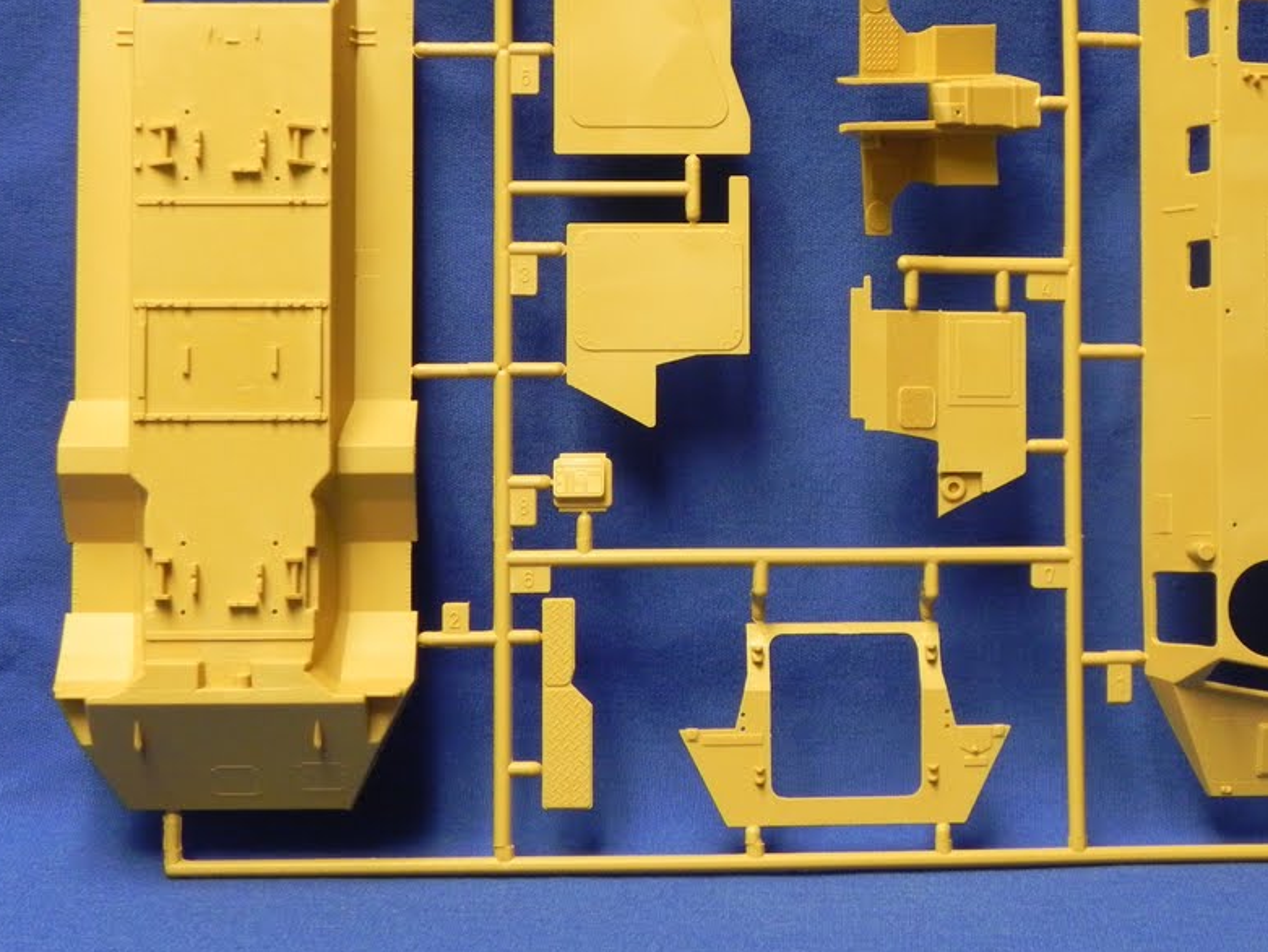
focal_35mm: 76
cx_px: 809
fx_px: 2784
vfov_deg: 19.4
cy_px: 362
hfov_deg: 25.6
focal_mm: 10.3
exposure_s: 1/19.7
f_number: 3.5
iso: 400
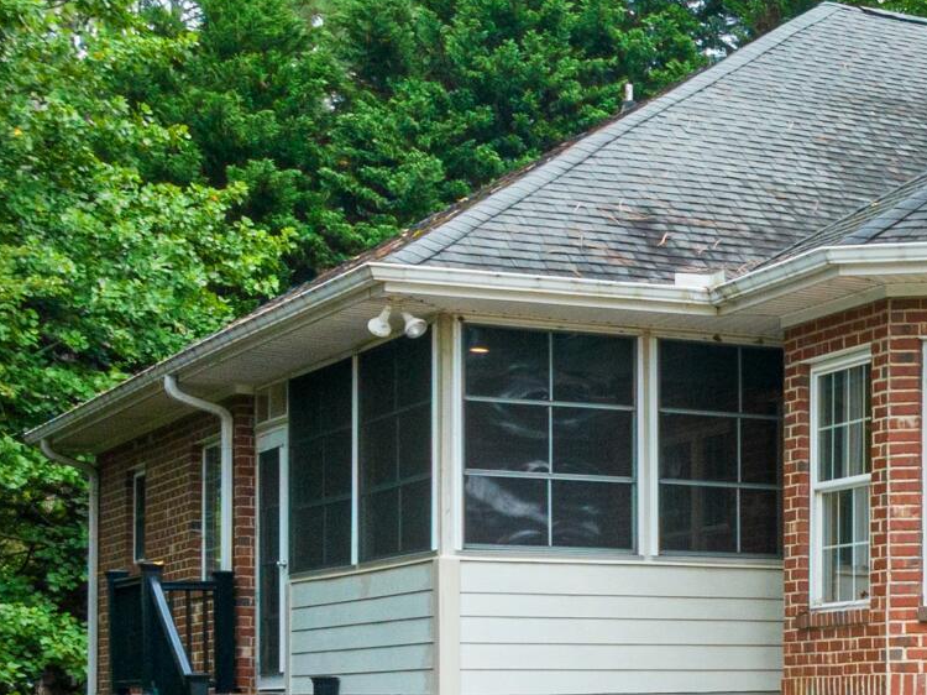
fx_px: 2570
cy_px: 718
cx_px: 1295
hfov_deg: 18.6
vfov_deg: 15.1
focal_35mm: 96
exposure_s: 1/4
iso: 100
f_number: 8
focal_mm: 12.29
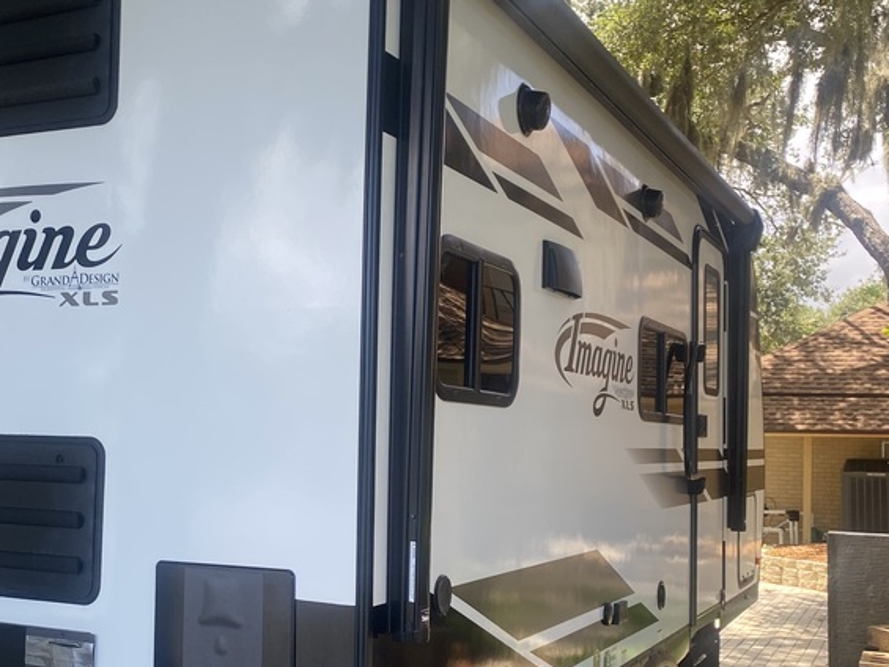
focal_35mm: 46
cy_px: 385
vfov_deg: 31.5
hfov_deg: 40.4
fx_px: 1182
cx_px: 258
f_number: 1.8
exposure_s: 1/432
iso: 32
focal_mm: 4.25
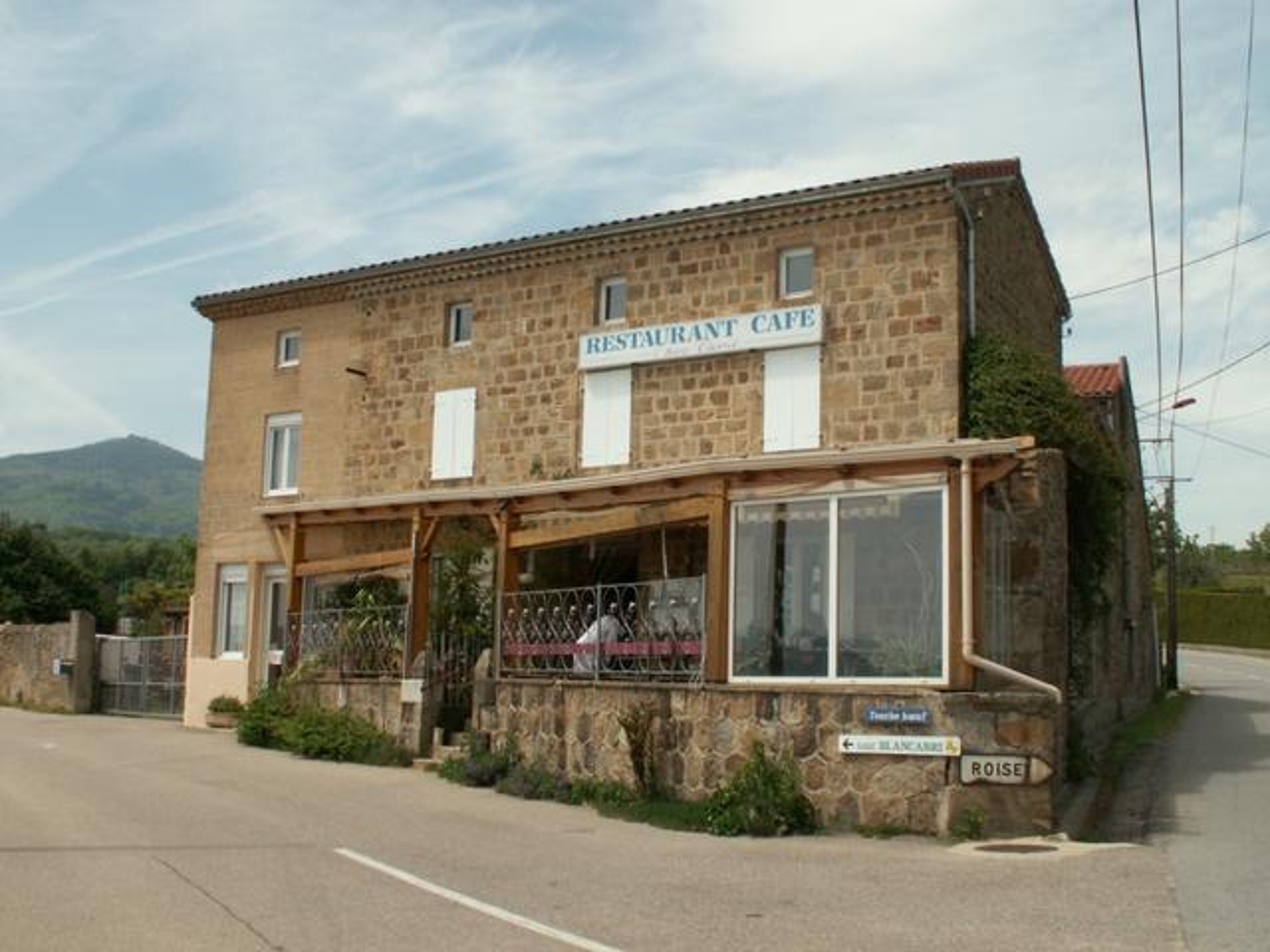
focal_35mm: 41
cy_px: 476
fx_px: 1504
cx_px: 635
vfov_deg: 35.1
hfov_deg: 45.8
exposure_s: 1/160
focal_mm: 6.78
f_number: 8
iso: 50
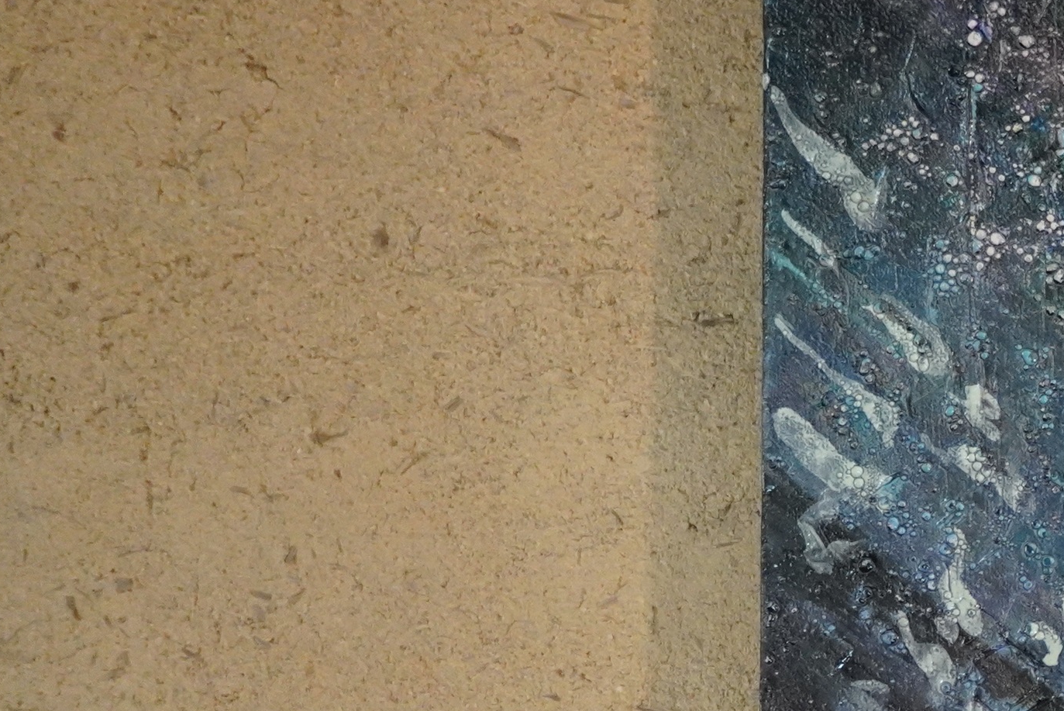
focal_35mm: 139
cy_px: 610
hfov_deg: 13.8
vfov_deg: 9.8
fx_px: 4110
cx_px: 1634
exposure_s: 1/160
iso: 2500
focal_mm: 30
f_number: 3.5
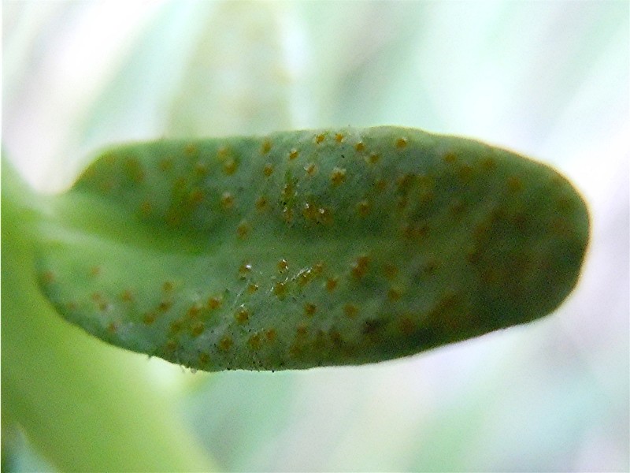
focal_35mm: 30
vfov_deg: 46.8
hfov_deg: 60.0
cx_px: 315
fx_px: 546
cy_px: 236
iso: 800
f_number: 3.5
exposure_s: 1/100
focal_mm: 5.4
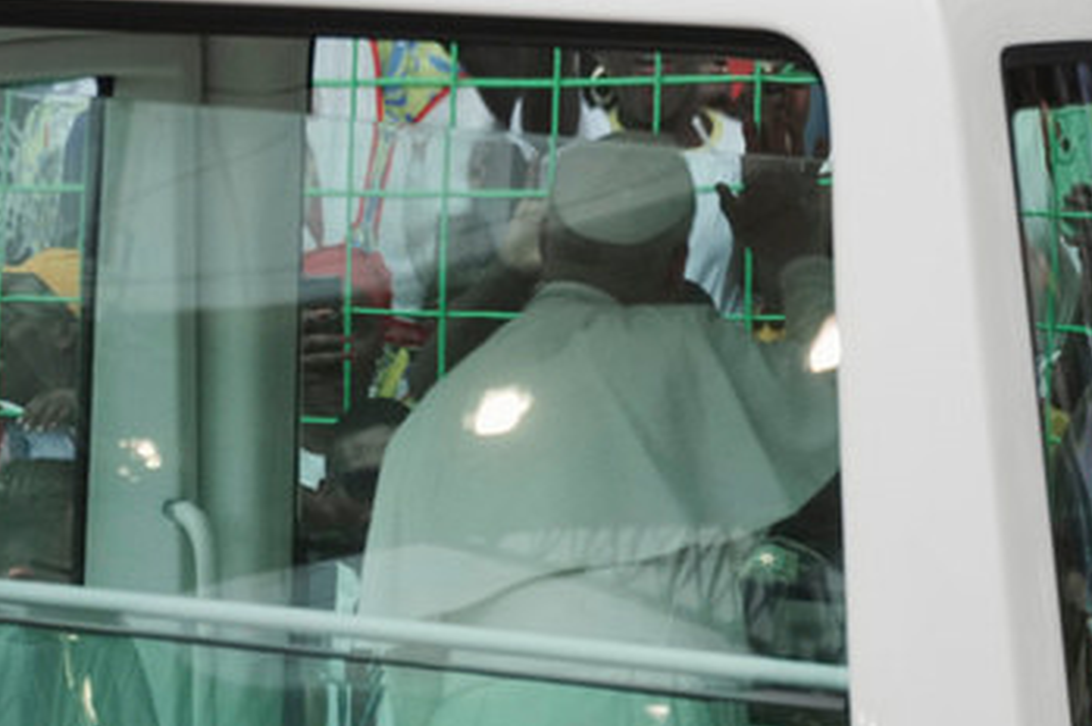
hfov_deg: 2.2
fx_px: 29092
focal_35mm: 960
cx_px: 560
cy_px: 113
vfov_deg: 1.4
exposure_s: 1/500
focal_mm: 327
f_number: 5.6
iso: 800
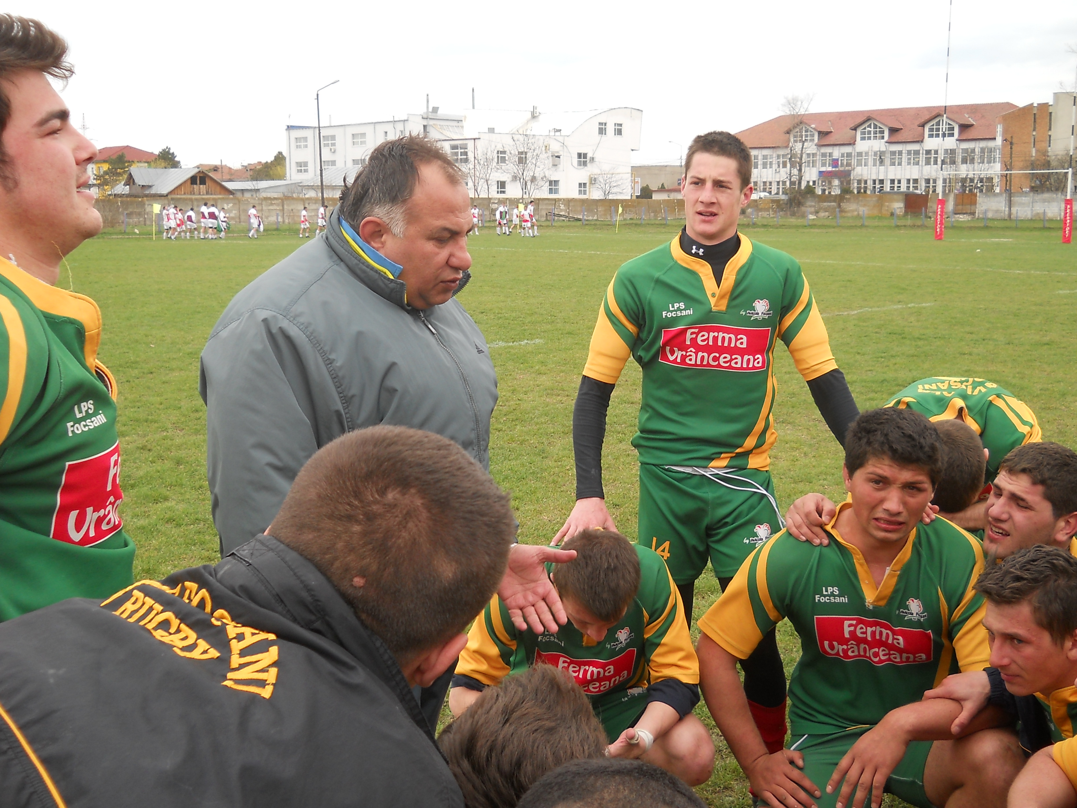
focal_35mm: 41
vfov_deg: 35.1
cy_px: 404
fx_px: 1276
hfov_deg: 45.8
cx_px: 538
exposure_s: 1/250
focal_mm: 6.72
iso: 80
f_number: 3.1
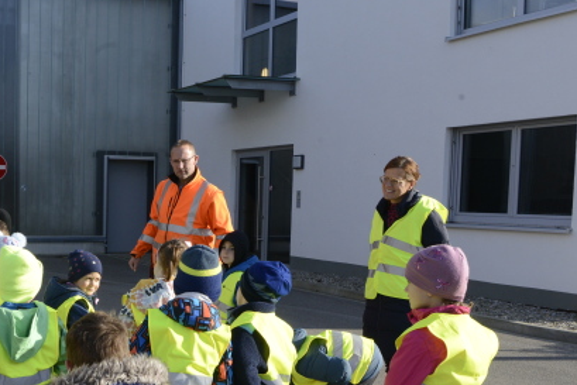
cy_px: 261
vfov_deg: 29.7
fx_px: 721
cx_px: 63
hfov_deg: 40.5
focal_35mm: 45
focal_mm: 24
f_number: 13
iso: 1000
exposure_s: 1/640
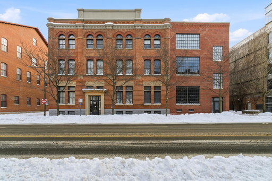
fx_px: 121
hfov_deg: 96.8
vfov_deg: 73.7
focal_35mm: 16
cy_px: 90
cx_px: 136
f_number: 11
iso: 400
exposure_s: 1/320
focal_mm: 16
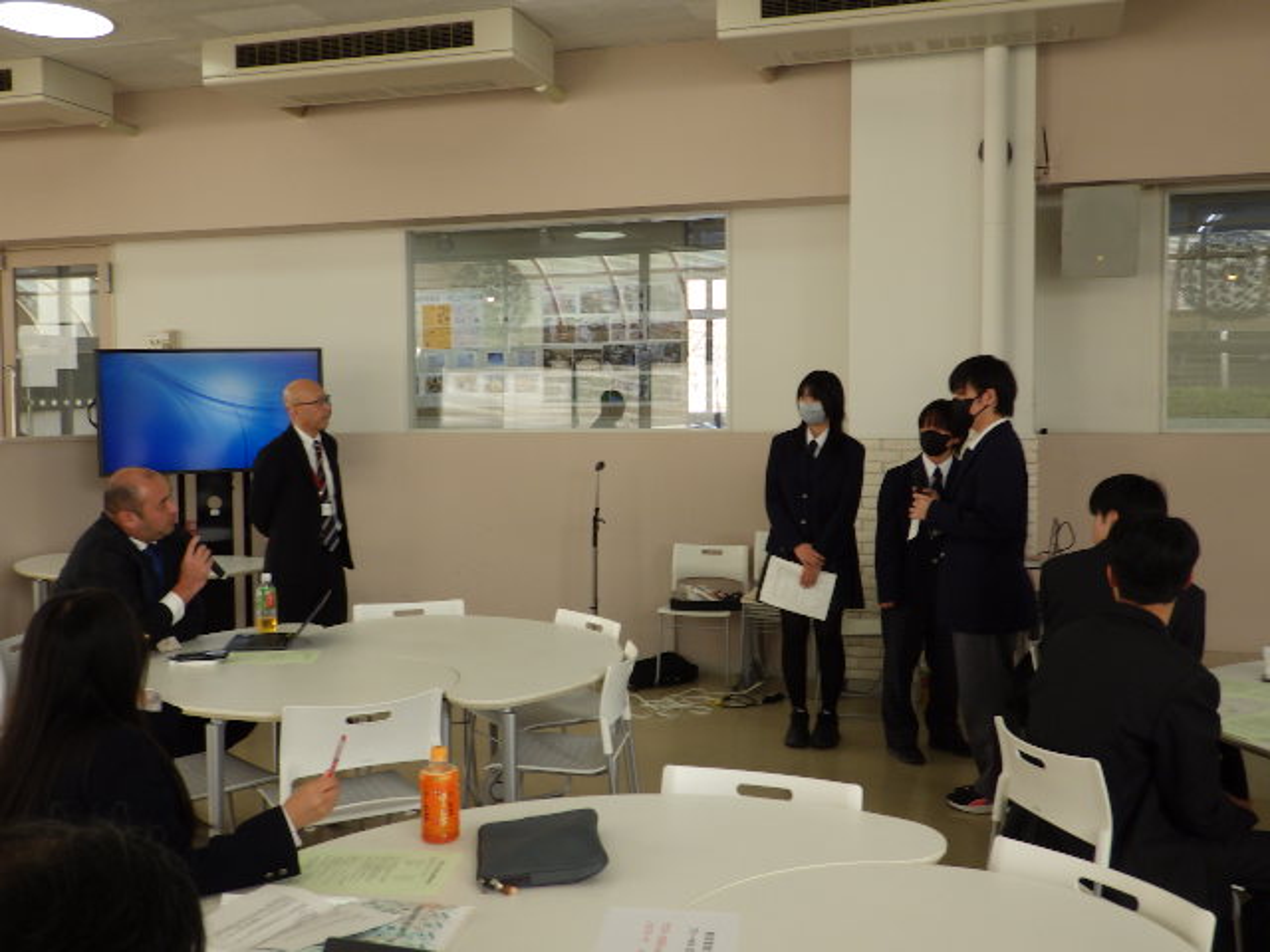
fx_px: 1247
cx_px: 635
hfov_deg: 54.0
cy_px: 476
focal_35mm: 34
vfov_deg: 41.8
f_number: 3.8
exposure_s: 1/50
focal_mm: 6.1
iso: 125
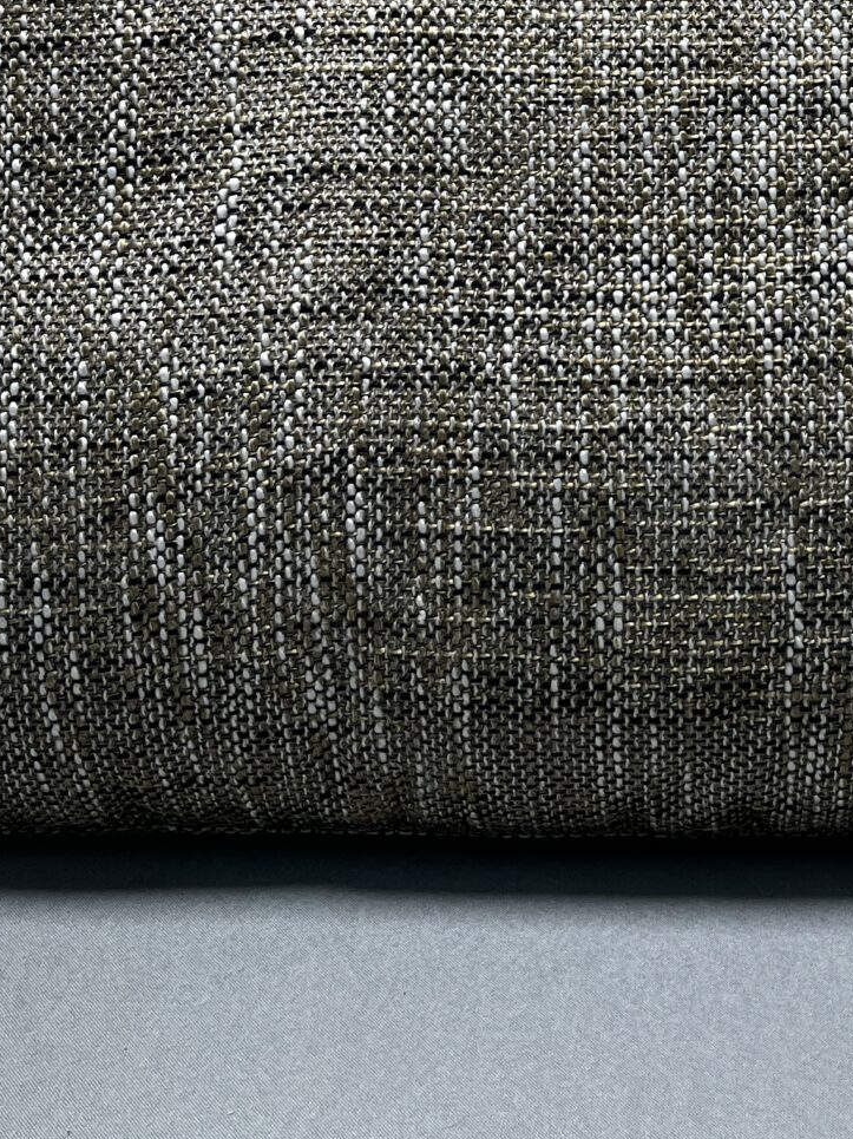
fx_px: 2269
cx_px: 763
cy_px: 19
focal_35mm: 69
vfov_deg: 26.7
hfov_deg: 20.9
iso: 32
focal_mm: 5.1
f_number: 1.6
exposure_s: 1/109
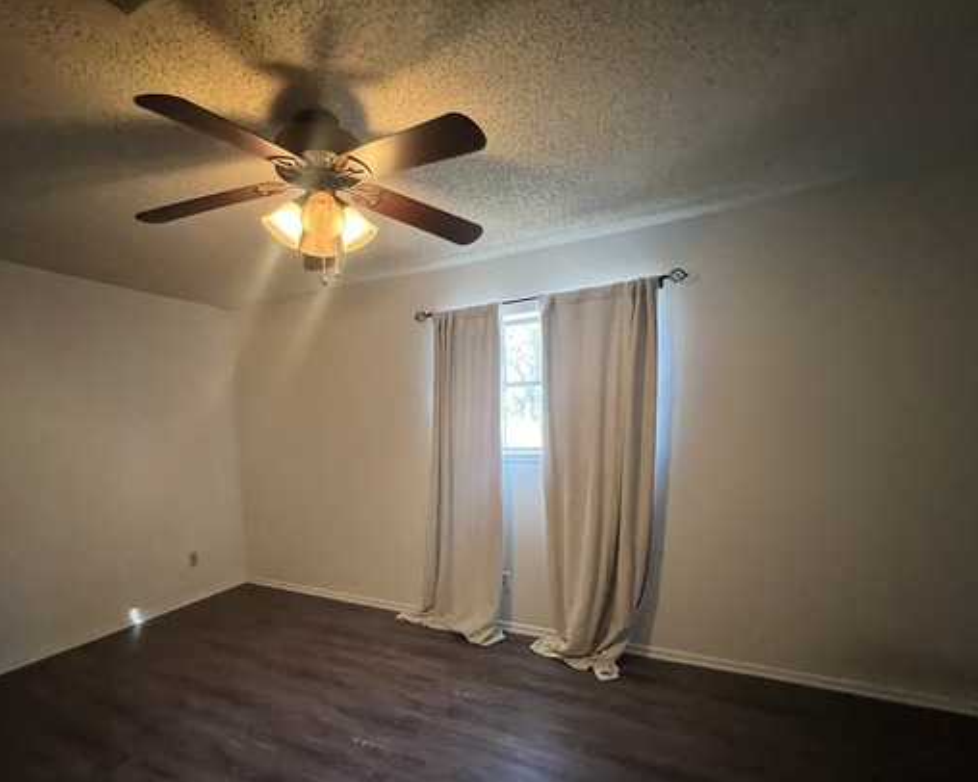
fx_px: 463
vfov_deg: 79.6
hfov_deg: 92.6
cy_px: 458
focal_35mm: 16
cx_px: 425
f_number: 1.8
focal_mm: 1.57
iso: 800
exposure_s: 1/60
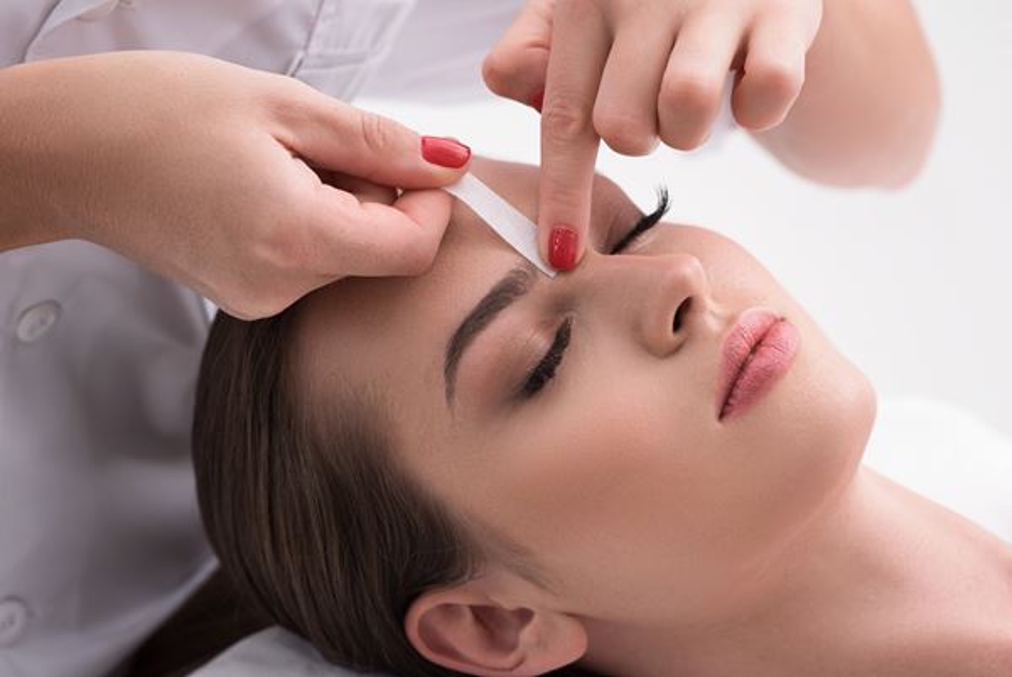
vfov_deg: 13.1
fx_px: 2954
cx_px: 506
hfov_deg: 19.4
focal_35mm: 105
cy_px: 338
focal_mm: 105
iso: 160
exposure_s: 1/160
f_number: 7.1
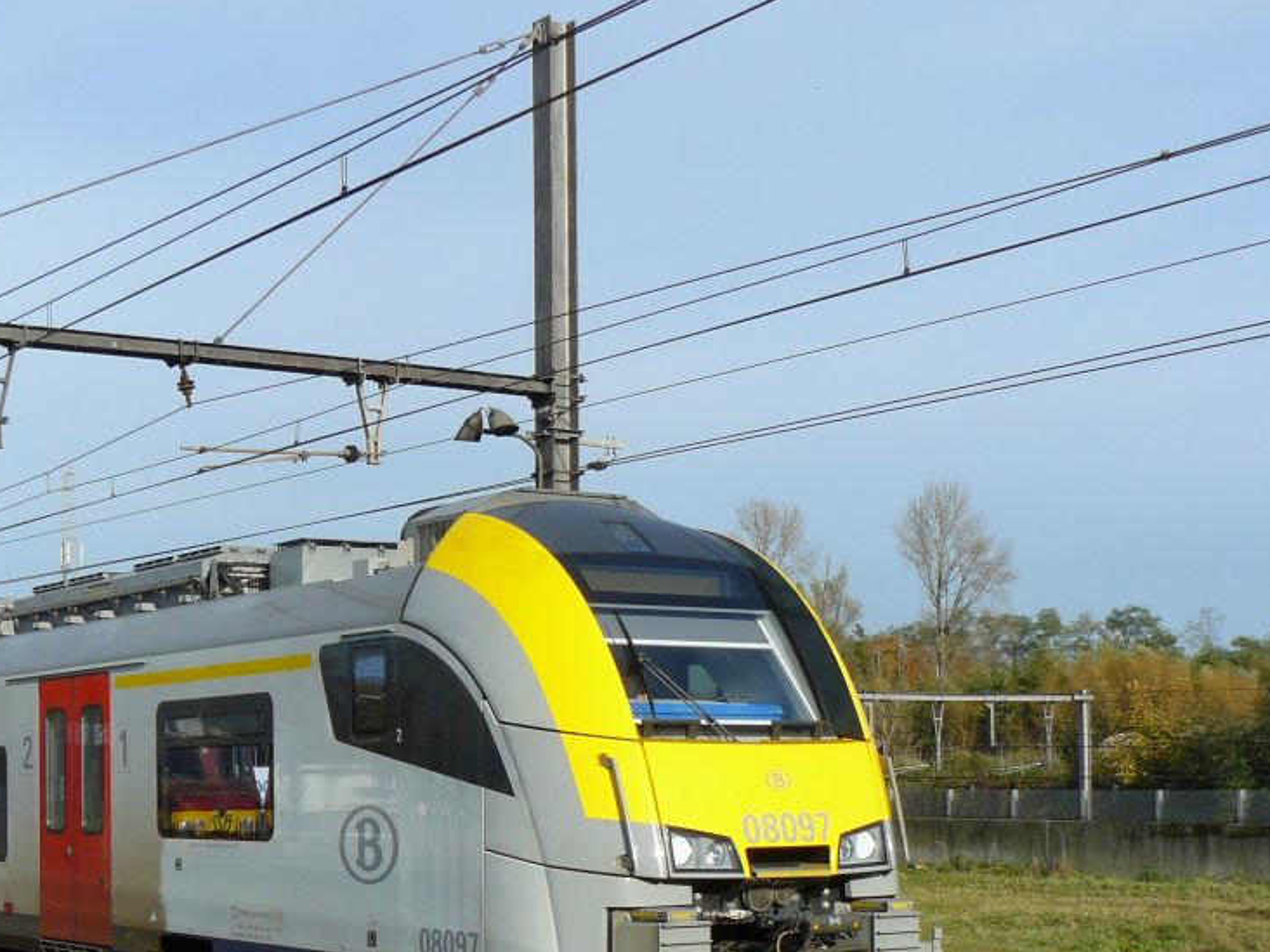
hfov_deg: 32.0
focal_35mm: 59
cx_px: 297
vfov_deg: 24.5
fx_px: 2165
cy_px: 749
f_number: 4
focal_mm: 6
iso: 100
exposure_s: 1/800
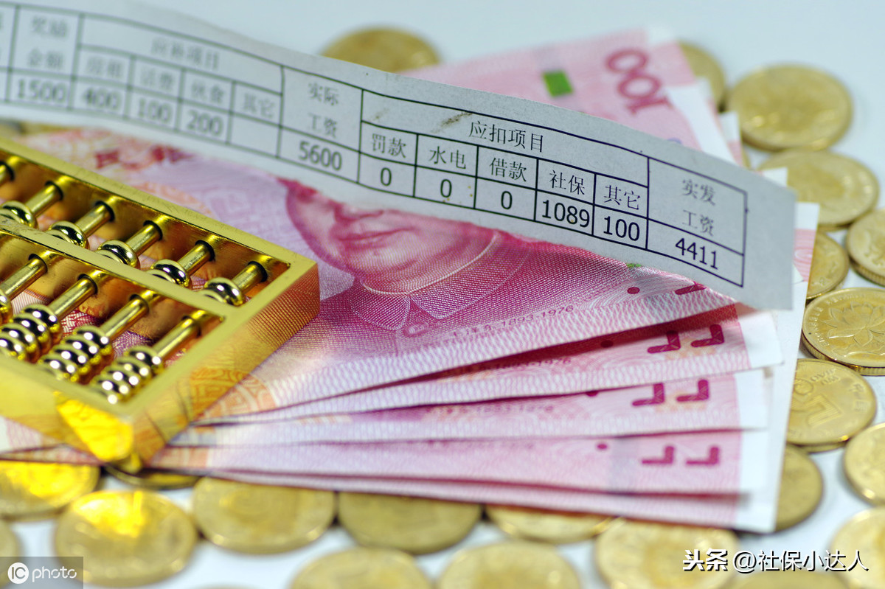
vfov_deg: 9.1
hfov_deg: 13.7
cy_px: 294
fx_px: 3686
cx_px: 442
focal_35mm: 150
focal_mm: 100
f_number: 4
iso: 400
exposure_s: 1/160
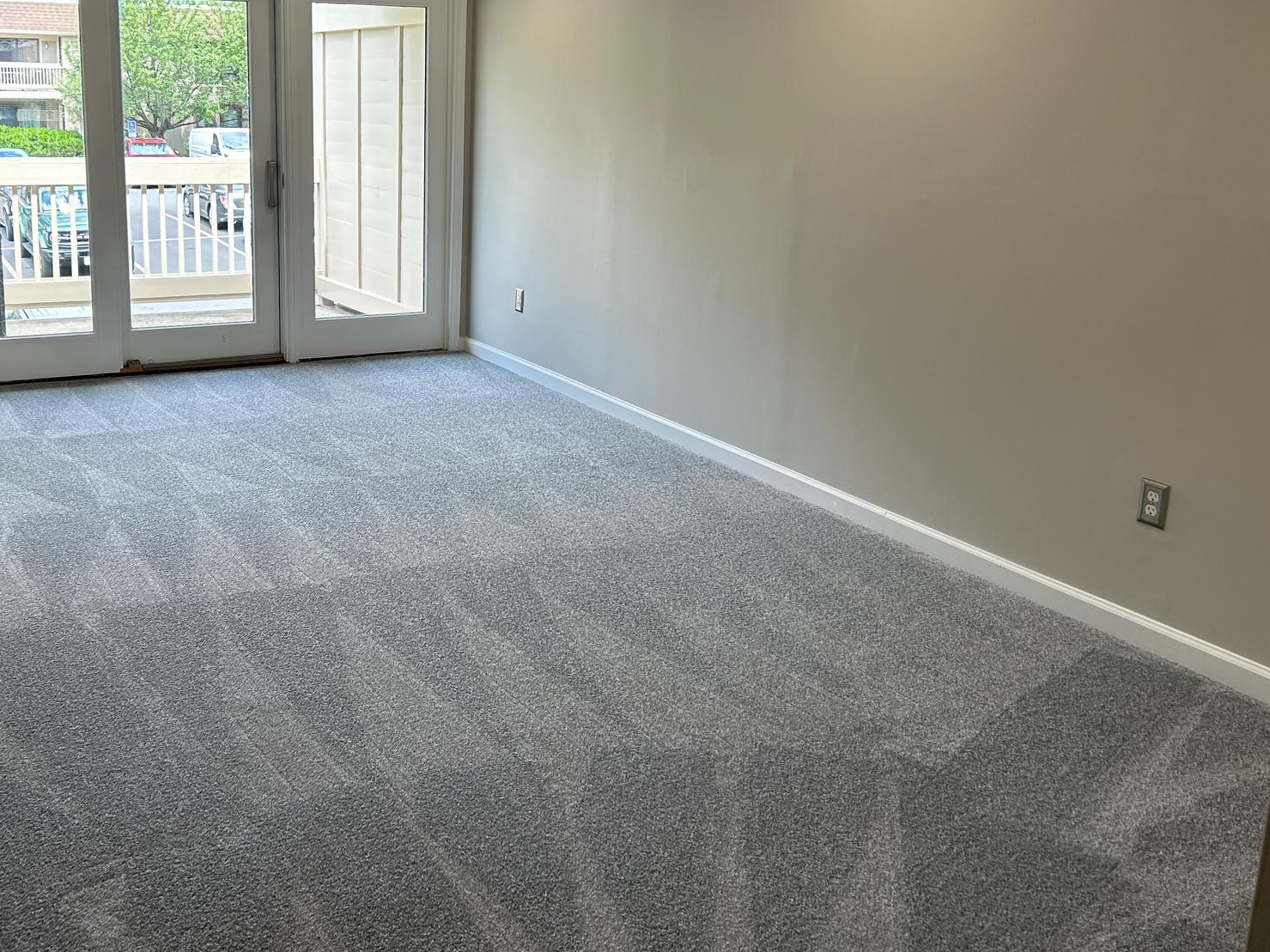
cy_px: 361
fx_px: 1321
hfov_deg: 50.6
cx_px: 448
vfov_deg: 39.4
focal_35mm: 36
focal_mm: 5.7
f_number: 1.5
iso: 50
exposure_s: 1/165
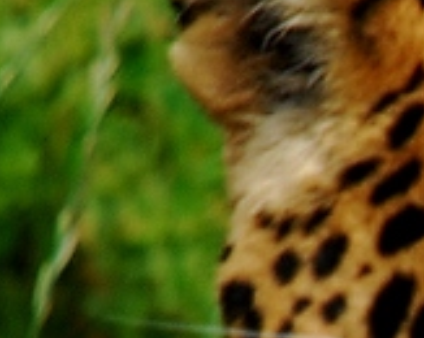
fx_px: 48819
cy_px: 621
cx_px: 1040
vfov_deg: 0.4
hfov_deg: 0.5
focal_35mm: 3895
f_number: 6.3
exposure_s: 1/125
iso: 400
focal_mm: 500
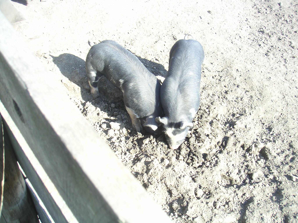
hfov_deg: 49.0
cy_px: 112
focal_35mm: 38
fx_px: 327
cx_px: 149
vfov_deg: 37.7
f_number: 2.8
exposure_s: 1/125
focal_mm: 6
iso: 50
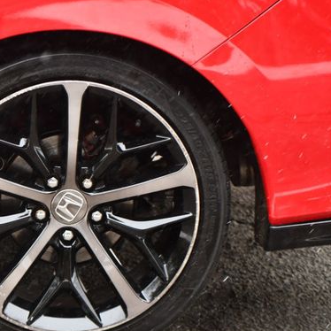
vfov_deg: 8.9
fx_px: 2120
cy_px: 188
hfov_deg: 8.9
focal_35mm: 196
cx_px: 57
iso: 800
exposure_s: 1/125
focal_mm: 90
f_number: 4.8
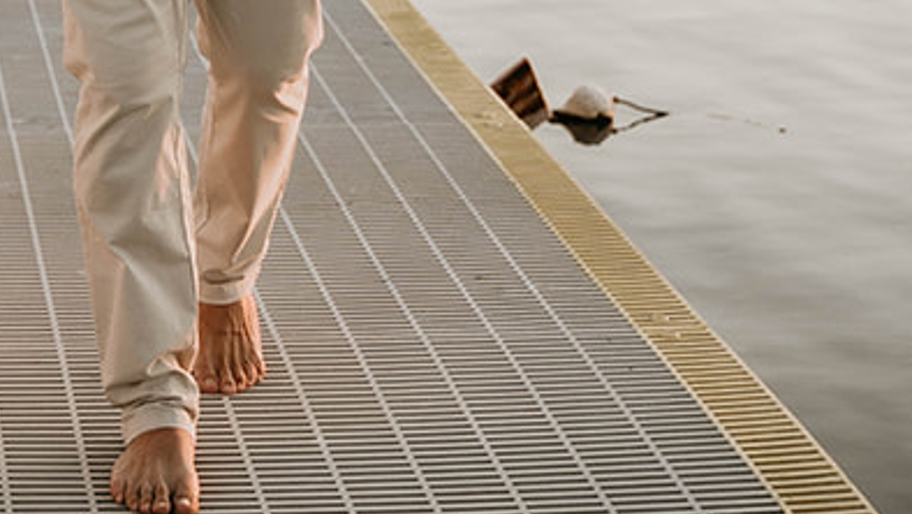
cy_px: -531
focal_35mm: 119
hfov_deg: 17.4
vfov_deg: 9.5
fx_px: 2879
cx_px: -109
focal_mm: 28
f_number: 2.8
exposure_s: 1/160
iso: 100
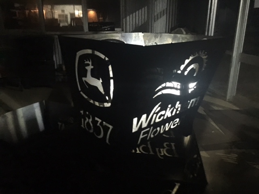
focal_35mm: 29
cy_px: 97
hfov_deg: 61.7
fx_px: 217
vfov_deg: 48.2
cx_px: 130
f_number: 2.2
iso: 320
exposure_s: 1/4
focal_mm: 4.15
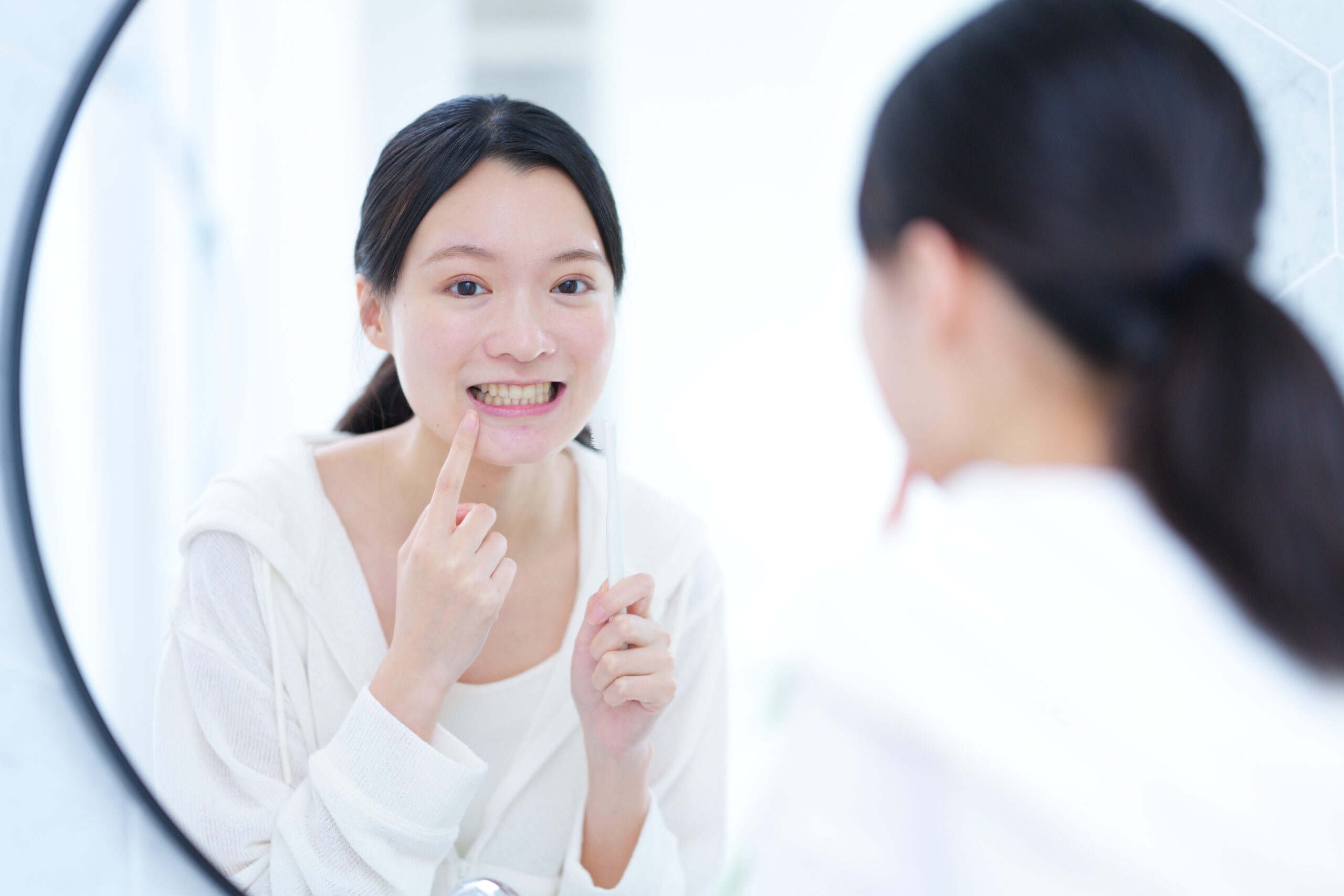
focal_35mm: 85
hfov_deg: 23.9
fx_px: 3173
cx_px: 672
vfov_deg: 16.1
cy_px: 448
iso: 400
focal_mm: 85
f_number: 1.4
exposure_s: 1/250
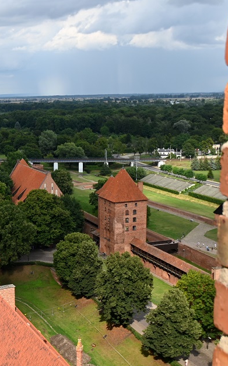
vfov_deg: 39.6
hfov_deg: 24.3
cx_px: 5
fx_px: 507
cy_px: 184
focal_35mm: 51
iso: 100
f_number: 6.3
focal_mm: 22
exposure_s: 1/320
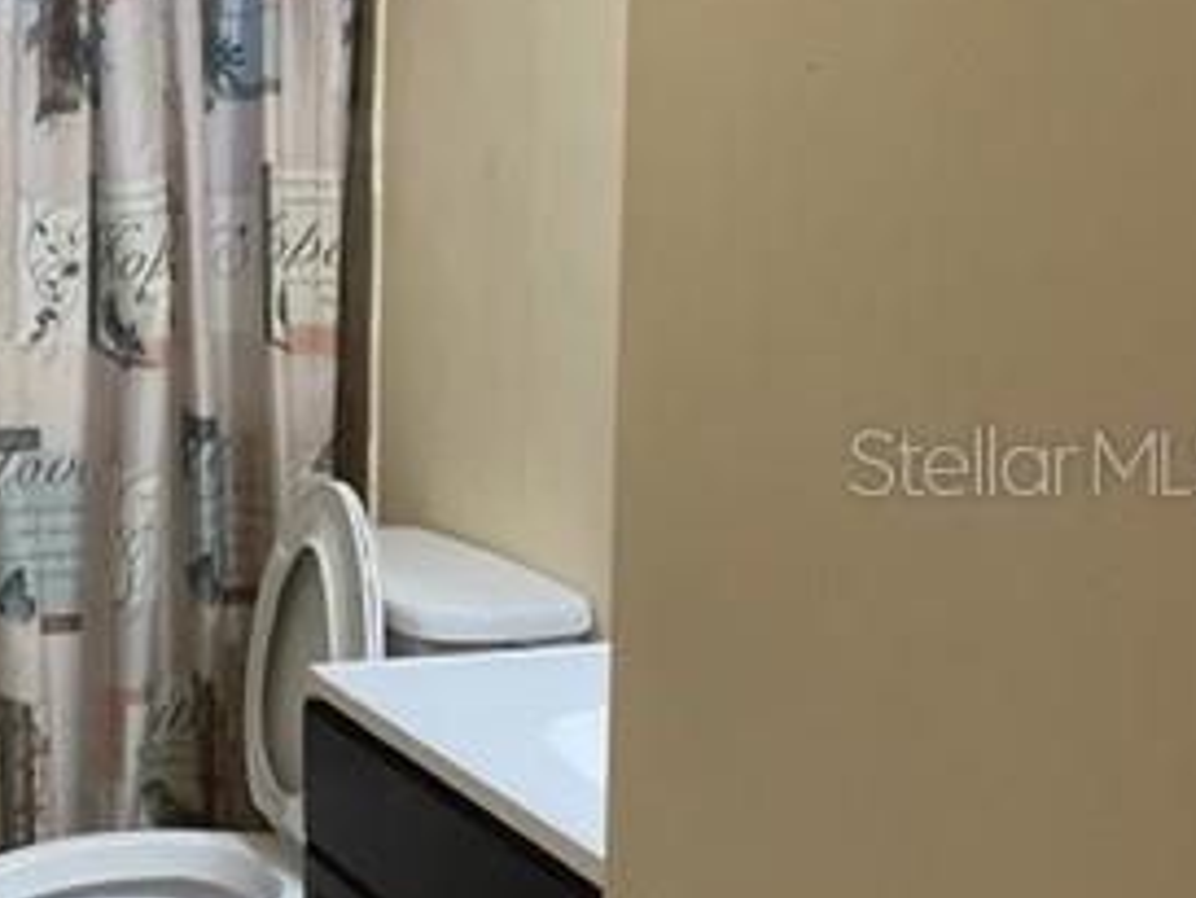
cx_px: -140
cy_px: 460
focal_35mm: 61
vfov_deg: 24.0
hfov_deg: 28.6
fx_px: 2109
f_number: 1.6
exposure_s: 1/60
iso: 320
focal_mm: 5.1
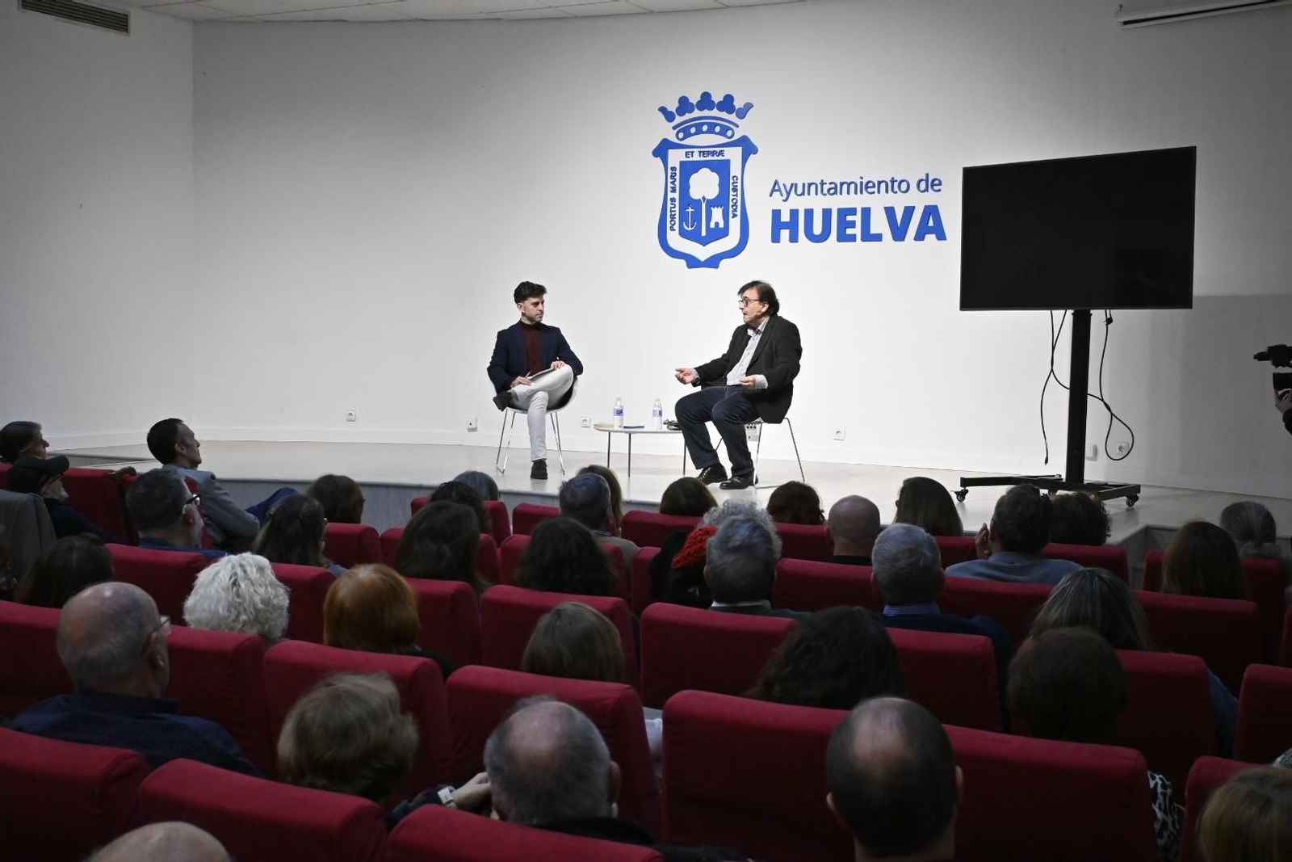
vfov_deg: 31.9
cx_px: 646
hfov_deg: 46.4
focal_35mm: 42
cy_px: 431
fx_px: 1507
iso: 1250
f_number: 5
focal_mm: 28
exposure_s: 1/200
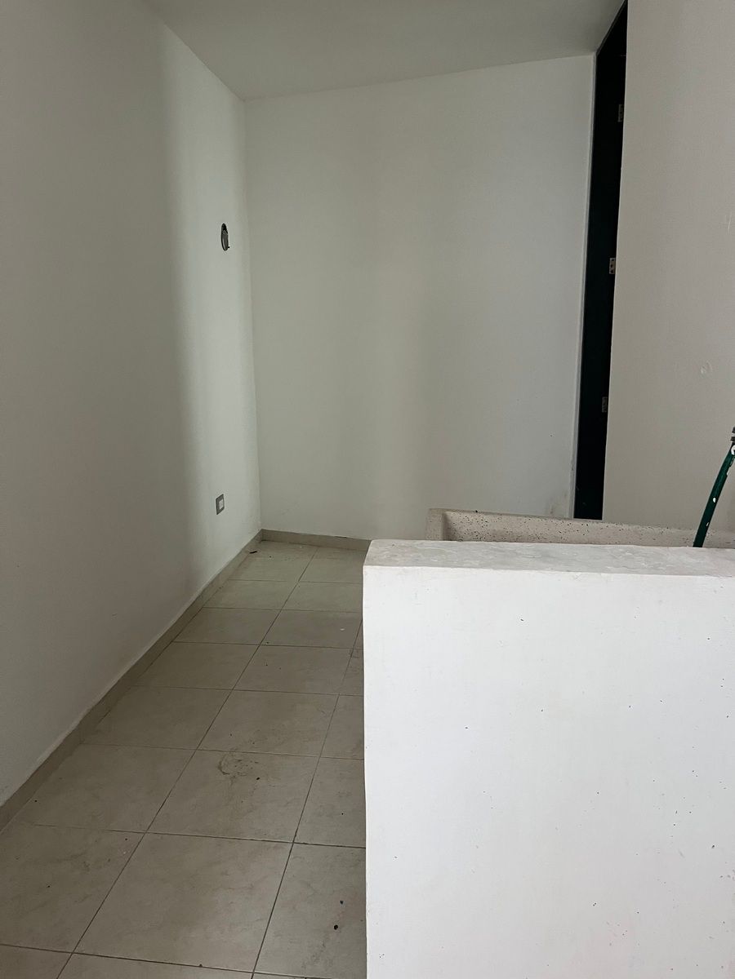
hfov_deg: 53.1
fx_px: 736
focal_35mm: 26
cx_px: 368
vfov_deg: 67.3
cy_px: 490
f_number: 1.6
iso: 250
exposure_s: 1/60
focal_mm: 5.1
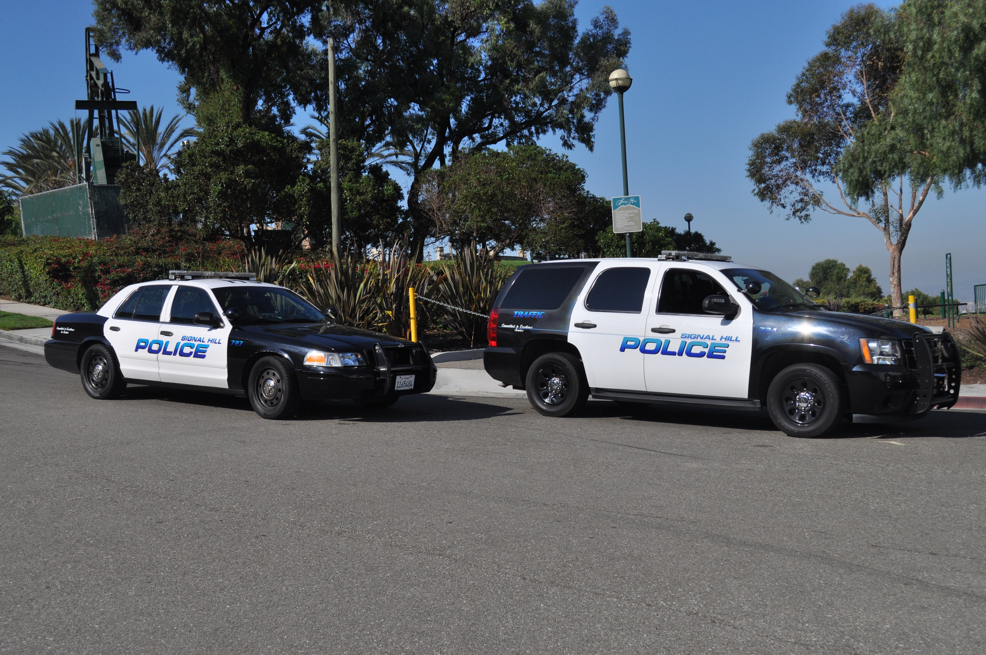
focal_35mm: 42
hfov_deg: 46.4
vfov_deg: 31.8
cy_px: 328
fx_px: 1149
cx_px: 493
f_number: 8
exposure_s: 1/2000
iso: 320
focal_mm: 28
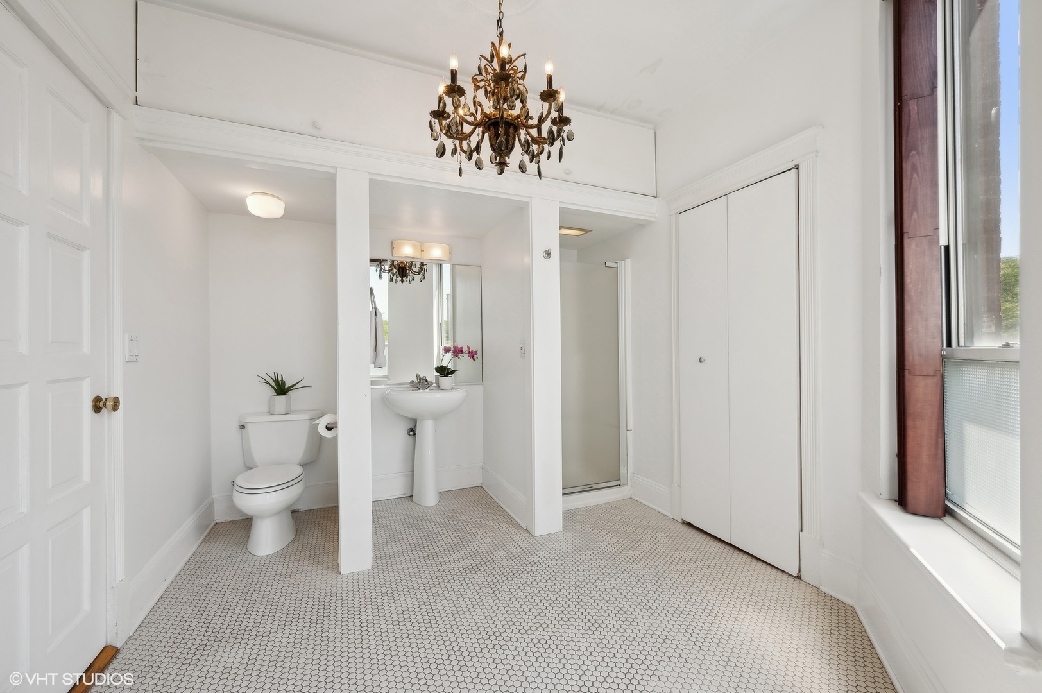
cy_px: 346
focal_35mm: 14
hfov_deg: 104.3
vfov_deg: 81.1
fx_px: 405
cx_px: 521
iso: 100
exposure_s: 1/20
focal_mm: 14
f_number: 10
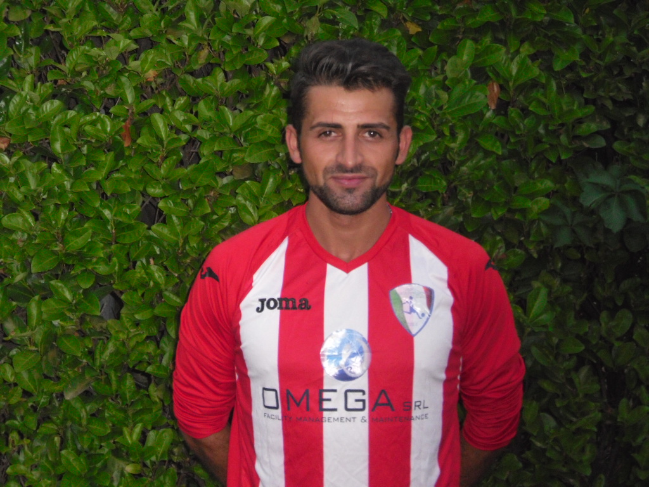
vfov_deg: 24.8
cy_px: 244
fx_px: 1106
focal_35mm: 59
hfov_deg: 32.7
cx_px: 324
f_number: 5.3
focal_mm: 10.55
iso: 400
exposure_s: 1/45
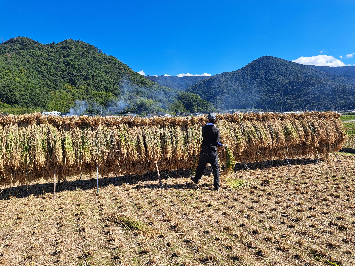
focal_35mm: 24
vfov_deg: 56.8
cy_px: 133
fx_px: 246
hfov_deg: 71.6
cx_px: 178
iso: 50
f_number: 1.8
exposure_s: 1/812
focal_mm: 5.23
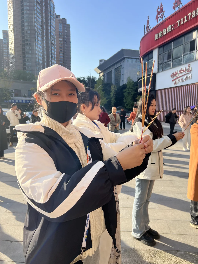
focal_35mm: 26
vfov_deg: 67.3
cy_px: 132
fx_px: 198
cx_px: 99
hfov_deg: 53.1
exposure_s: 1/1511
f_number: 1.5
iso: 50
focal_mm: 5.7
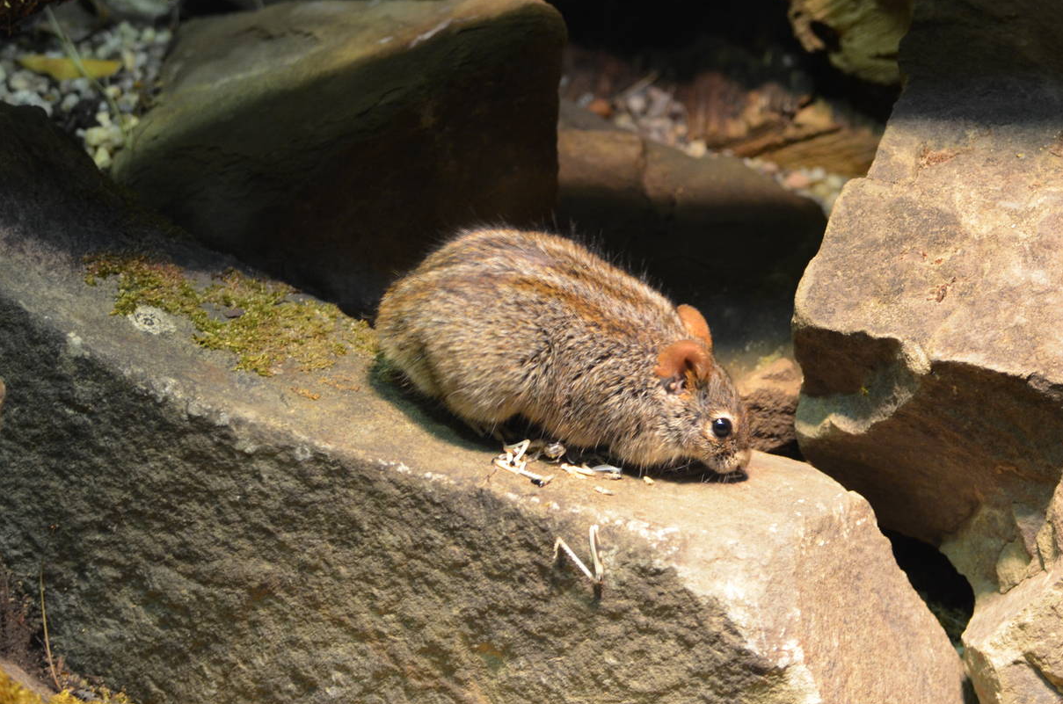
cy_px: 258
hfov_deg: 14.8
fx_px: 4096
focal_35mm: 139
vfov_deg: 9.8
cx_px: 632
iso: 800
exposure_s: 1/60
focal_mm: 70
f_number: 4.5
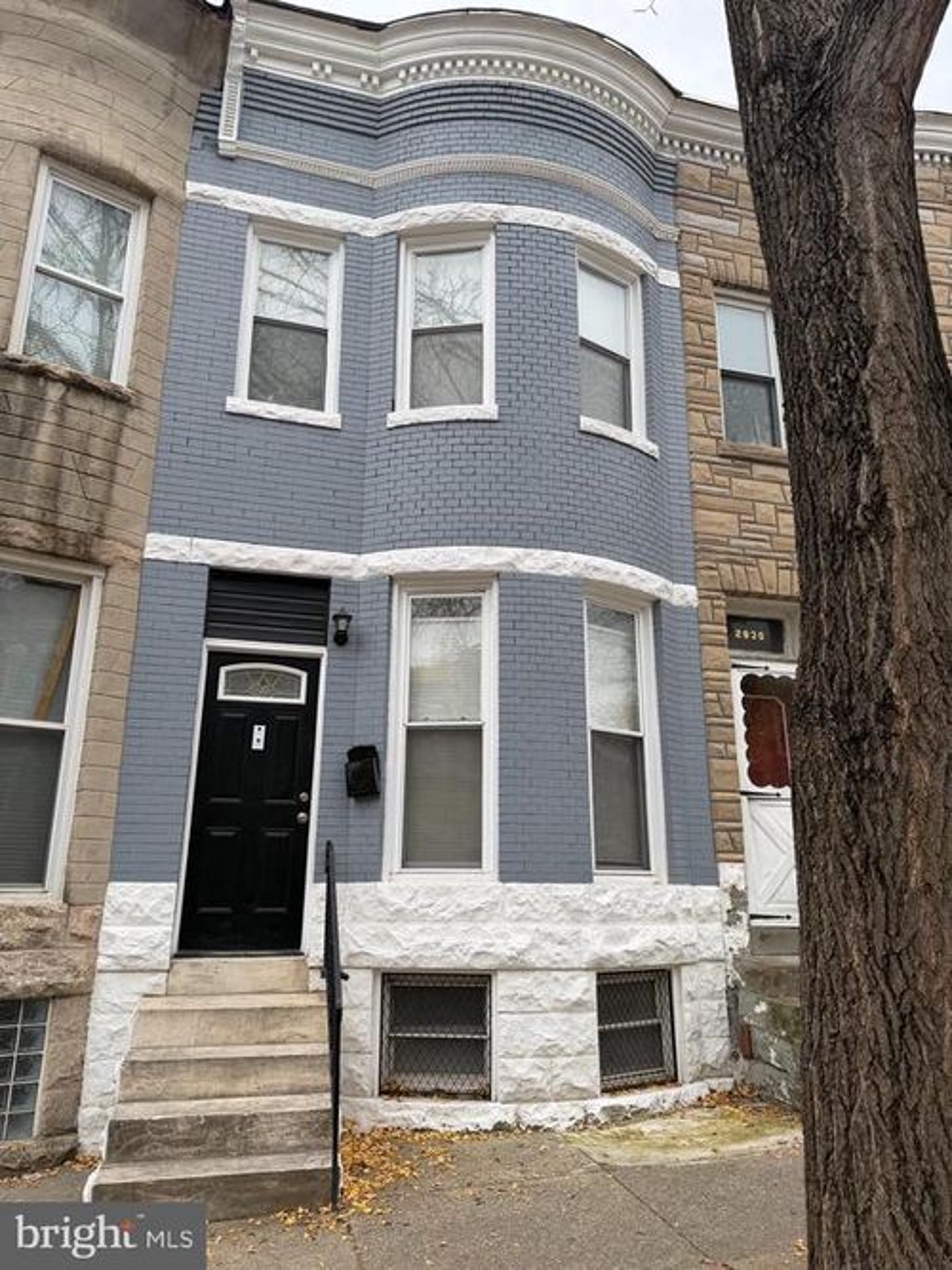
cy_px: 635
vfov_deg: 71.6
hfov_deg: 56.8
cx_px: 476
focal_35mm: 24
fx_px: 880
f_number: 1.78
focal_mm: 6.76
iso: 80
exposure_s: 1/728
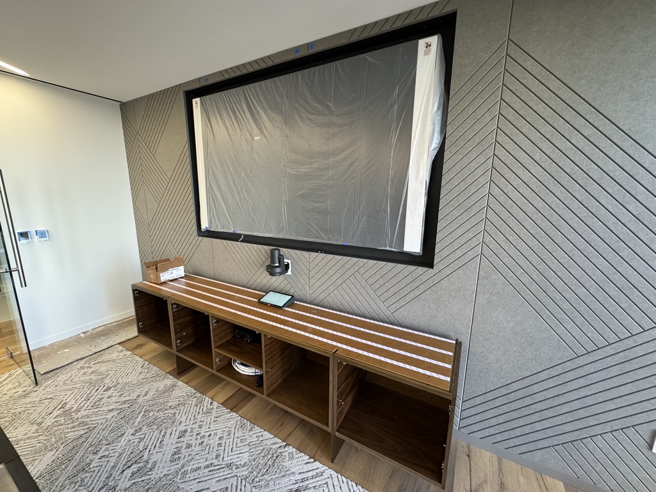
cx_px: 328
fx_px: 265
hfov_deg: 102.1
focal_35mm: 14
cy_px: 246
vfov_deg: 85.7
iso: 320
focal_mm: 2.22
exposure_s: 1/120
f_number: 2.2
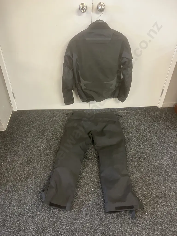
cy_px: 118
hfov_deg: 49.7
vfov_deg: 63.4
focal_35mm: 28
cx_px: 88
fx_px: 191
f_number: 1.8
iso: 250
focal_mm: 3.99
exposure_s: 1/50
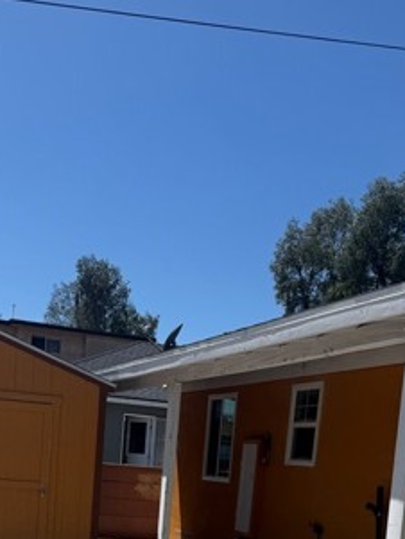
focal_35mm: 51
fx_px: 795
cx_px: 145
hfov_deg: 28.4
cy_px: 544
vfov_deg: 34.0
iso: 80
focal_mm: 6.76
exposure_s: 1/7353
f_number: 1.78
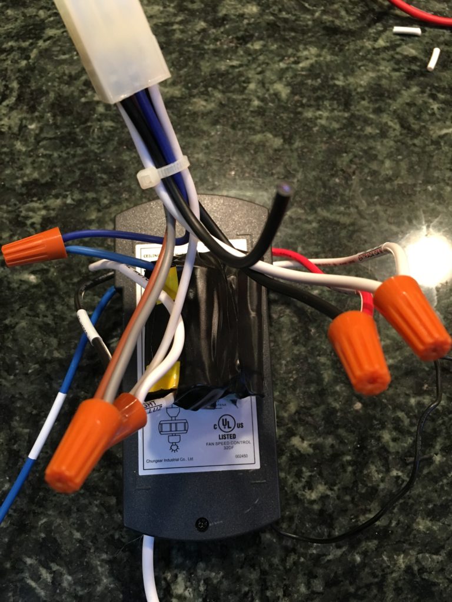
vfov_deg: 61.7
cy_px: 301
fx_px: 505
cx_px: 226
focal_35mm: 29
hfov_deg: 48.2
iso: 125
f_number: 2.2
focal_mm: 4.15
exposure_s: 1/30
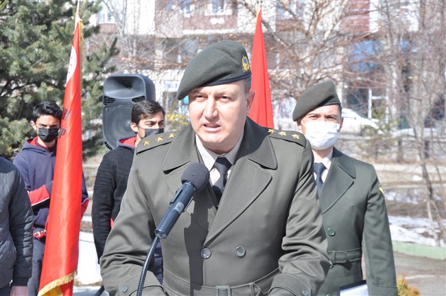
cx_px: 223
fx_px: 928
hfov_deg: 27.0
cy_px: 148
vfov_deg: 18.1
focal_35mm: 75
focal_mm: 50
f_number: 7.1
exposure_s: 1/200
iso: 200
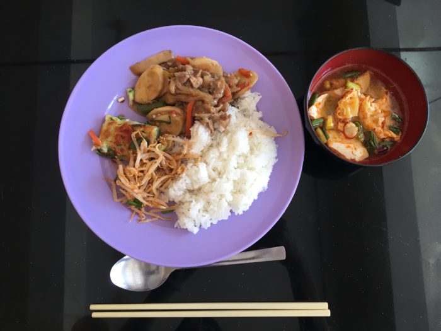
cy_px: 166
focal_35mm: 29
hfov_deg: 61.7
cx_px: 220
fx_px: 369
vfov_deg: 48.2
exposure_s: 1/33
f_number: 2.2
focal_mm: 4.15
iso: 50
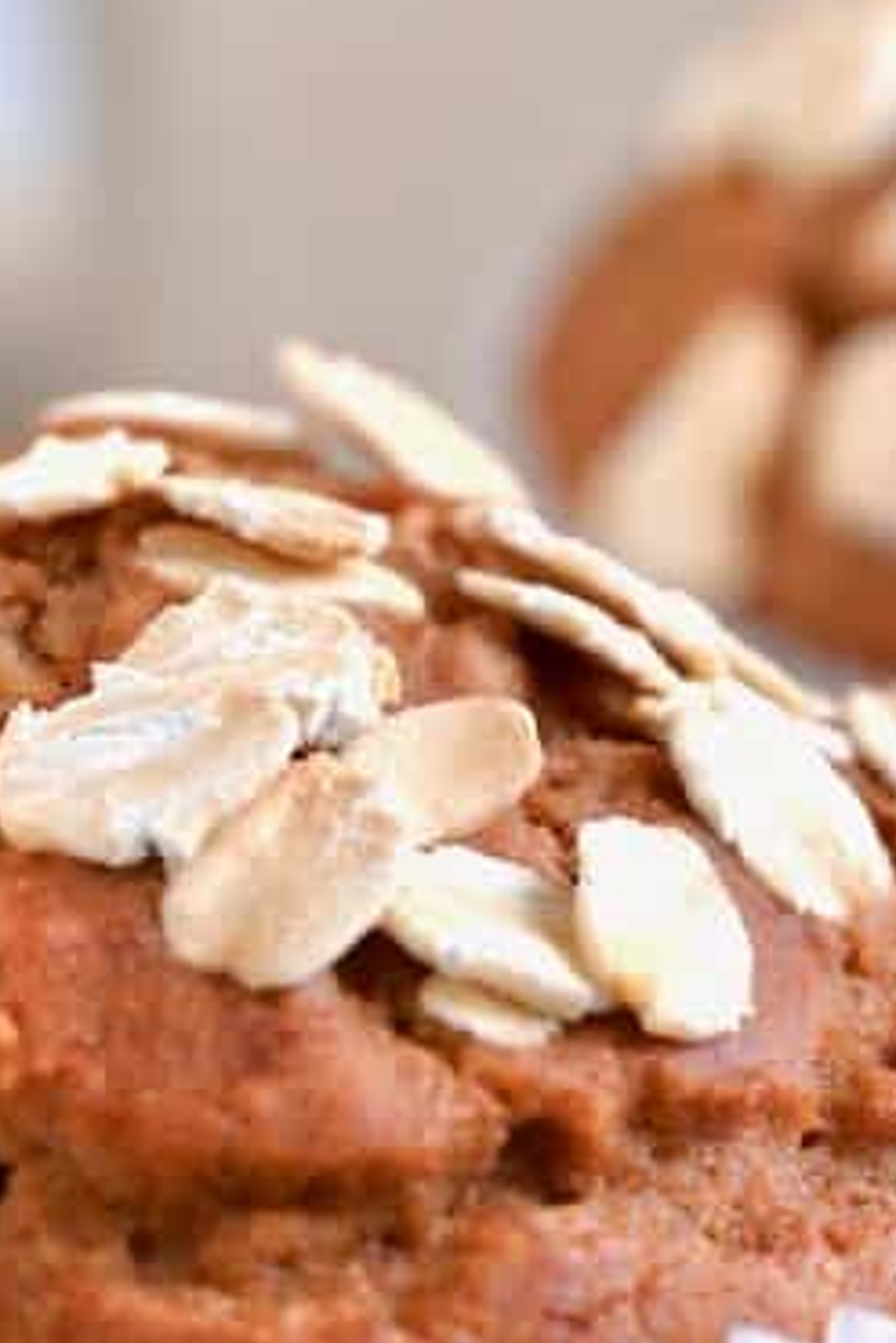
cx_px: 96
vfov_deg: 7.2
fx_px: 10592
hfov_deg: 4.8
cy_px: 929
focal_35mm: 284
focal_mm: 105
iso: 31
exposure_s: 1/3
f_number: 10
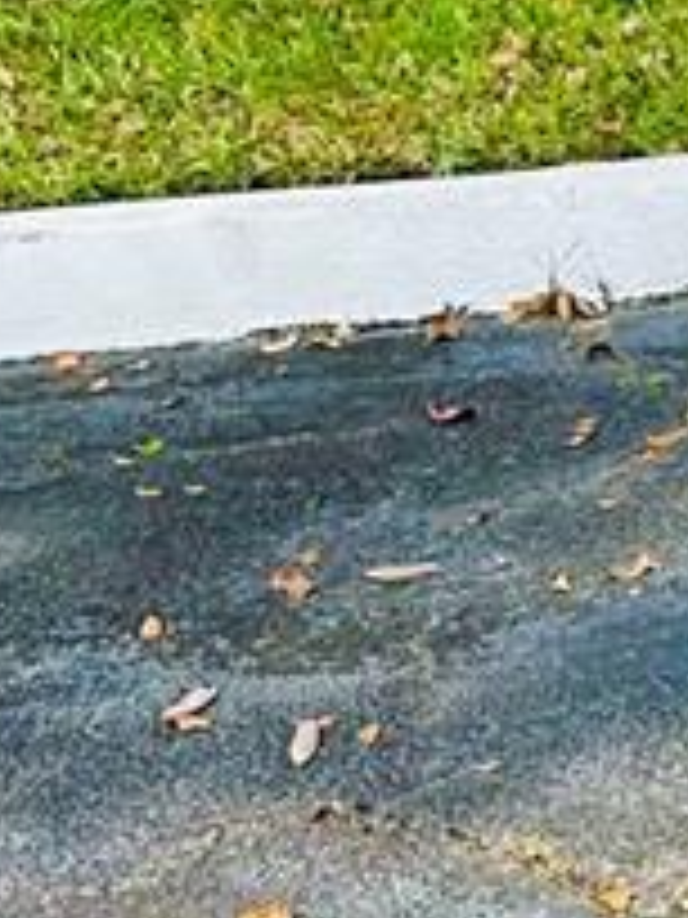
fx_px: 3737
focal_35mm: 141
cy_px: -1197
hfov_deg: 9.7
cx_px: 1448
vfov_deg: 11.7
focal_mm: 6.86
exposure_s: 1/1453
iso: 80
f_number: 1.78
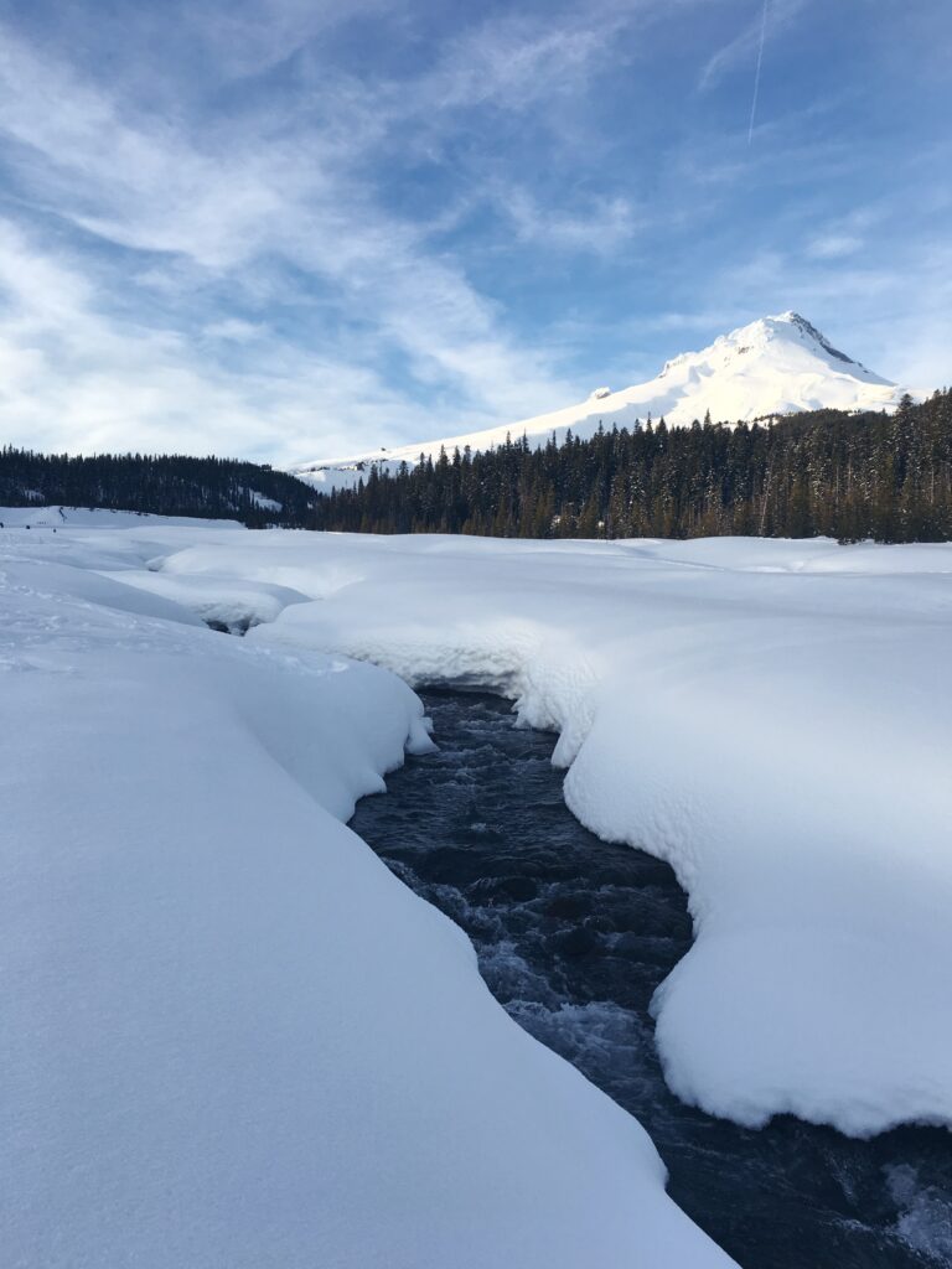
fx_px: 1063
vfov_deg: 61.7
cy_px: 634
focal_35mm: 29
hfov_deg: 48.2
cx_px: 476
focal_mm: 4.15
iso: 25
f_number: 2.2
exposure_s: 1/693
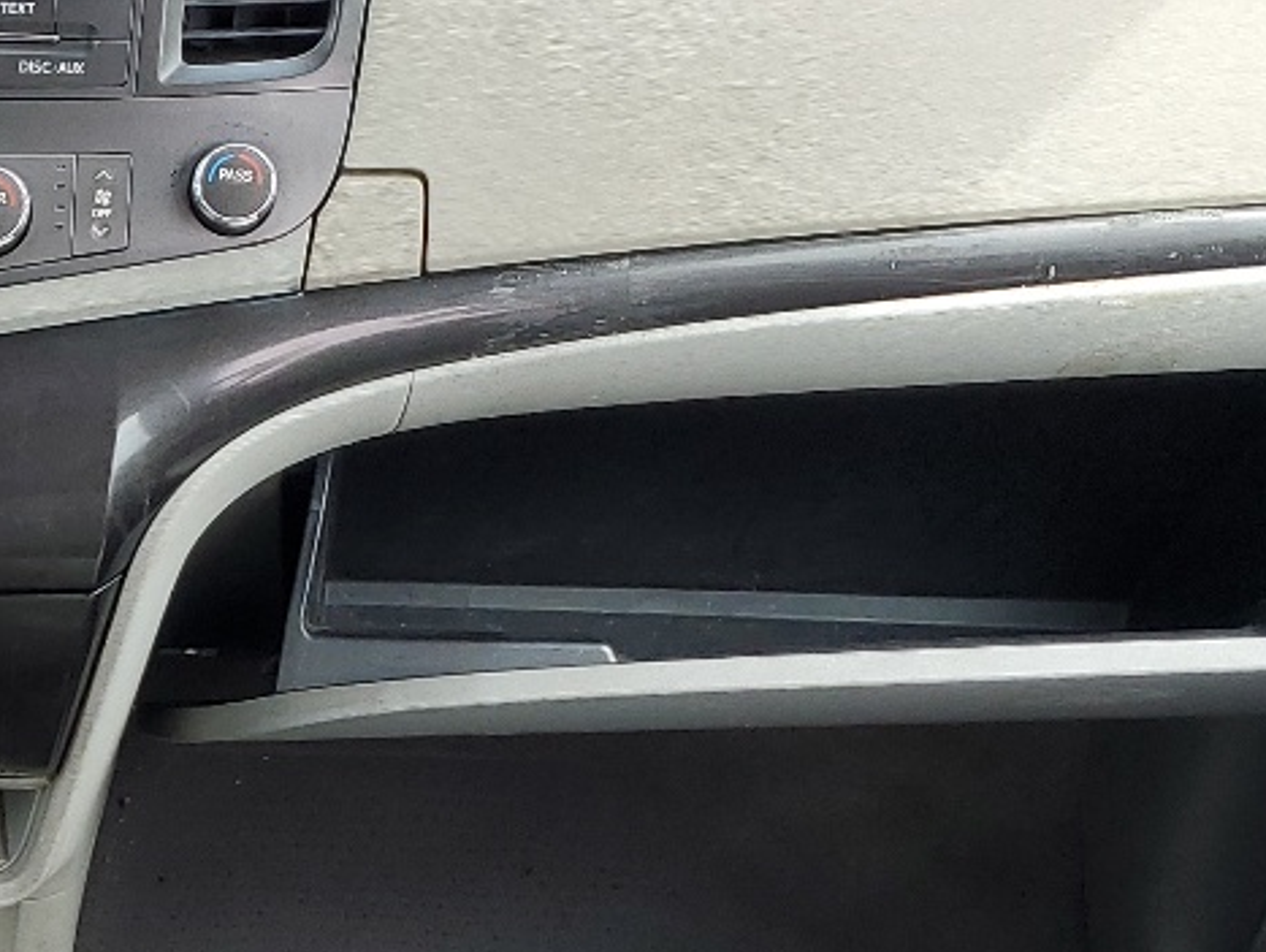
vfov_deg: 16.2
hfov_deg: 20.7
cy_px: 1014
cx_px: -201
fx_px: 3257
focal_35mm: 89
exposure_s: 1/312
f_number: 1.5
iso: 50
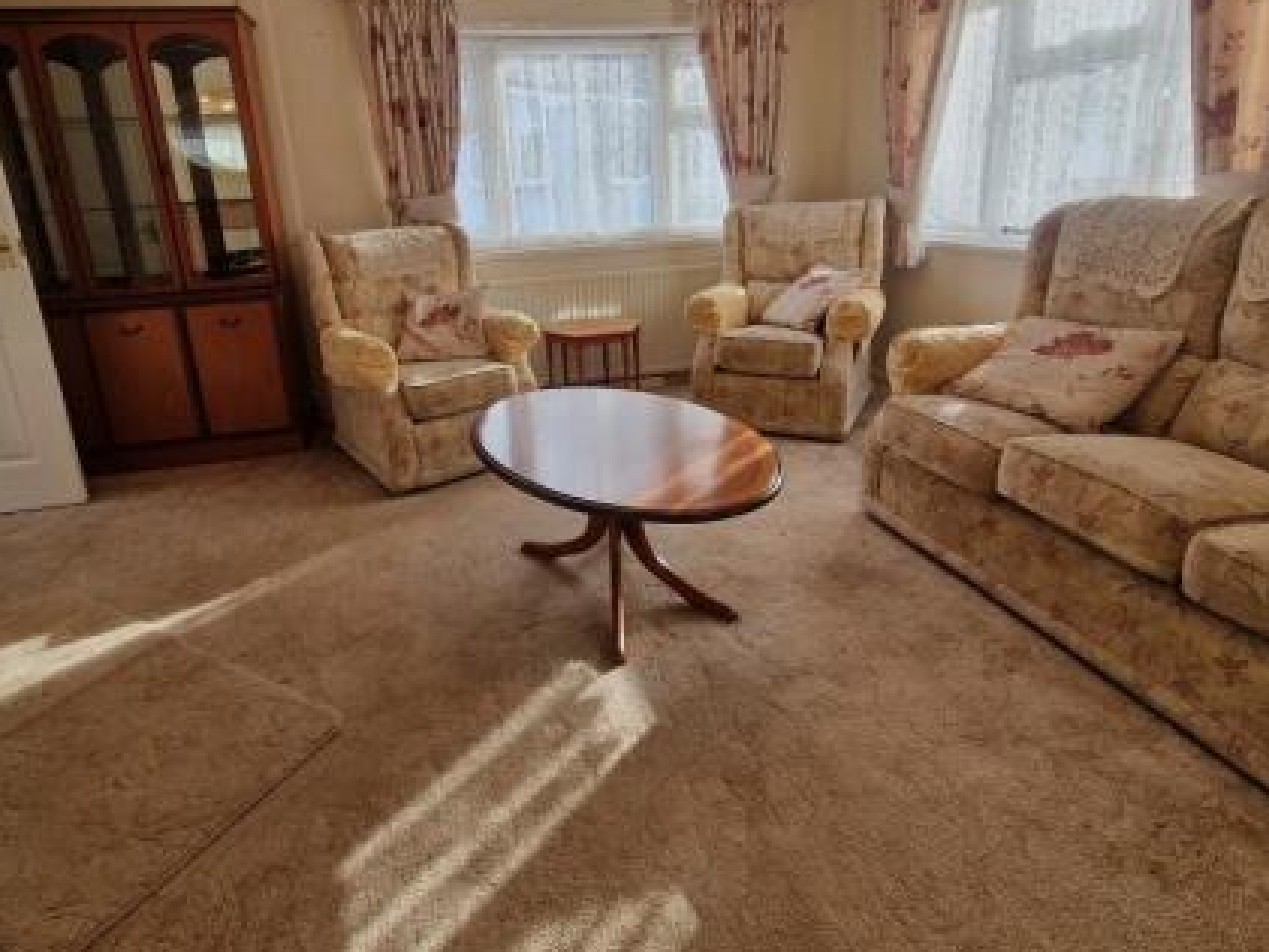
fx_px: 660
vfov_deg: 70.8
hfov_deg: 87.6
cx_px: 583
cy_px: 375
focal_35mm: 18
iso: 64
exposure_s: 1/100
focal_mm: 2.2
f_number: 2.2
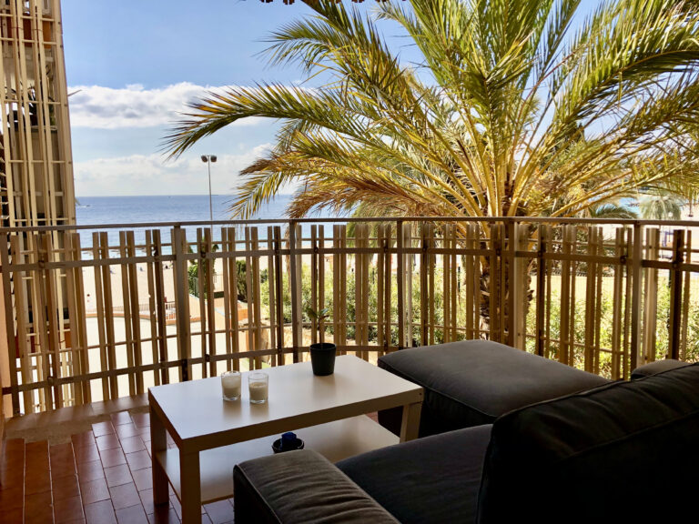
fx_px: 565
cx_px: 350
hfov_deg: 63.4
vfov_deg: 49.7
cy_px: 262
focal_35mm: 28
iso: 20
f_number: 1.8
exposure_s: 1/1656
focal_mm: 3.99
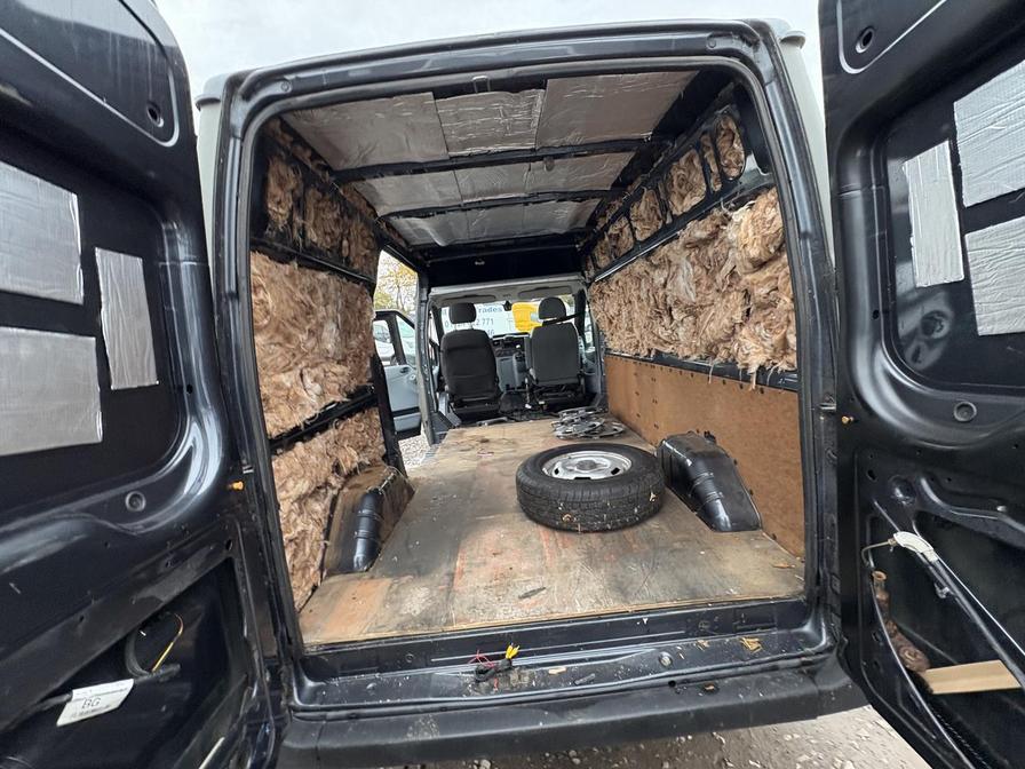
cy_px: 384
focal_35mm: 14
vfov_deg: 85.7
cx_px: 512
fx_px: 415
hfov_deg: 102.1
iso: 250
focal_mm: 2.22
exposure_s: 1/66
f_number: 2.2
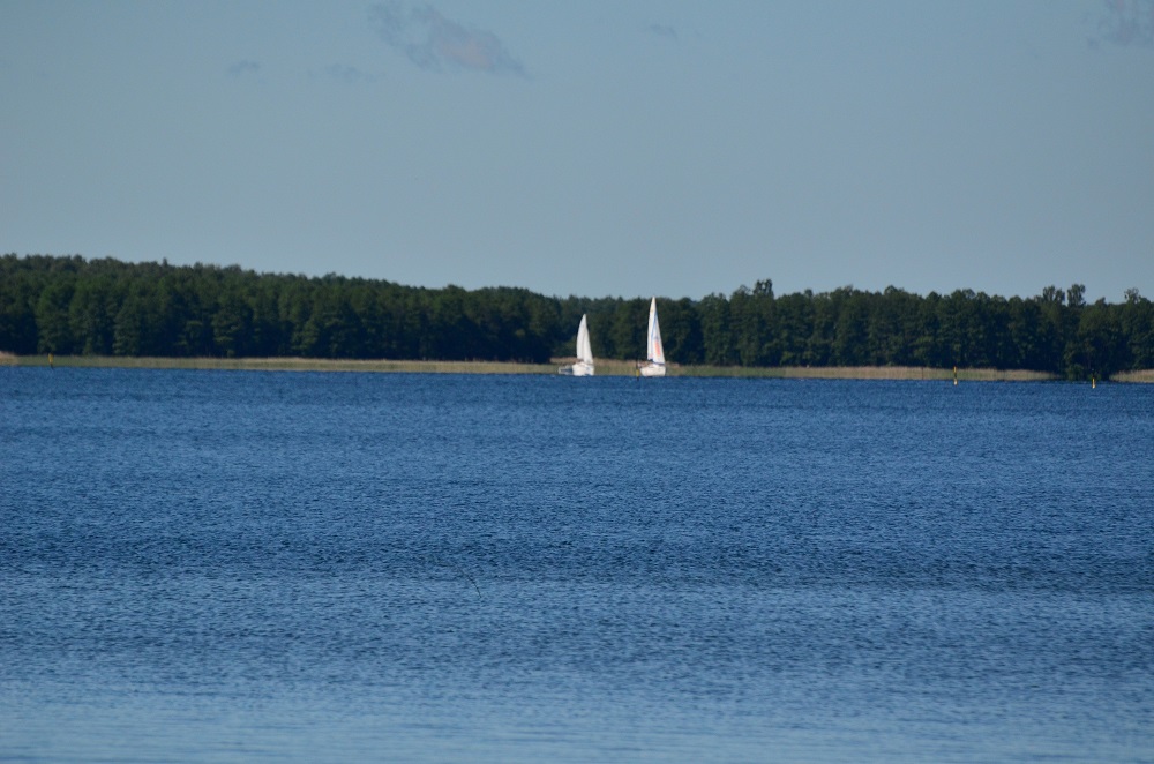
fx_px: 11514
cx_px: 577
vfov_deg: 3.8
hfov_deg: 5.7
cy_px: 382
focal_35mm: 360
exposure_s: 1/8000
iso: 800
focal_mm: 240
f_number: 5.3
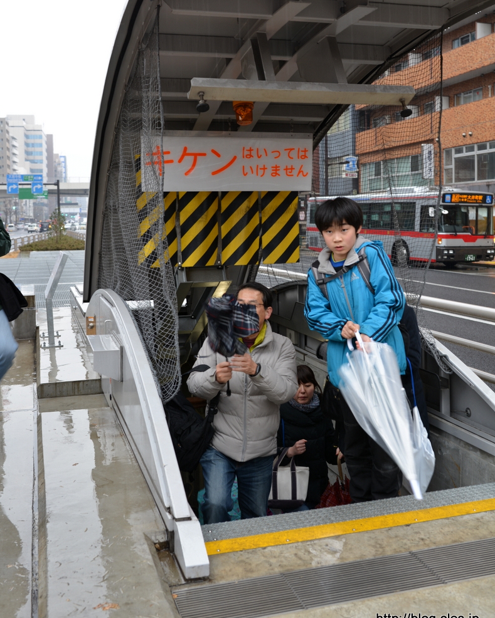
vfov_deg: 45.7
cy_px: 266
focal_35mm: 40
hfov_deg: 37.3
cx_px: 246
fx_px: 732
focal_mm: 35
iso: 125
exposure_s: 1/40
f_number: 5.6
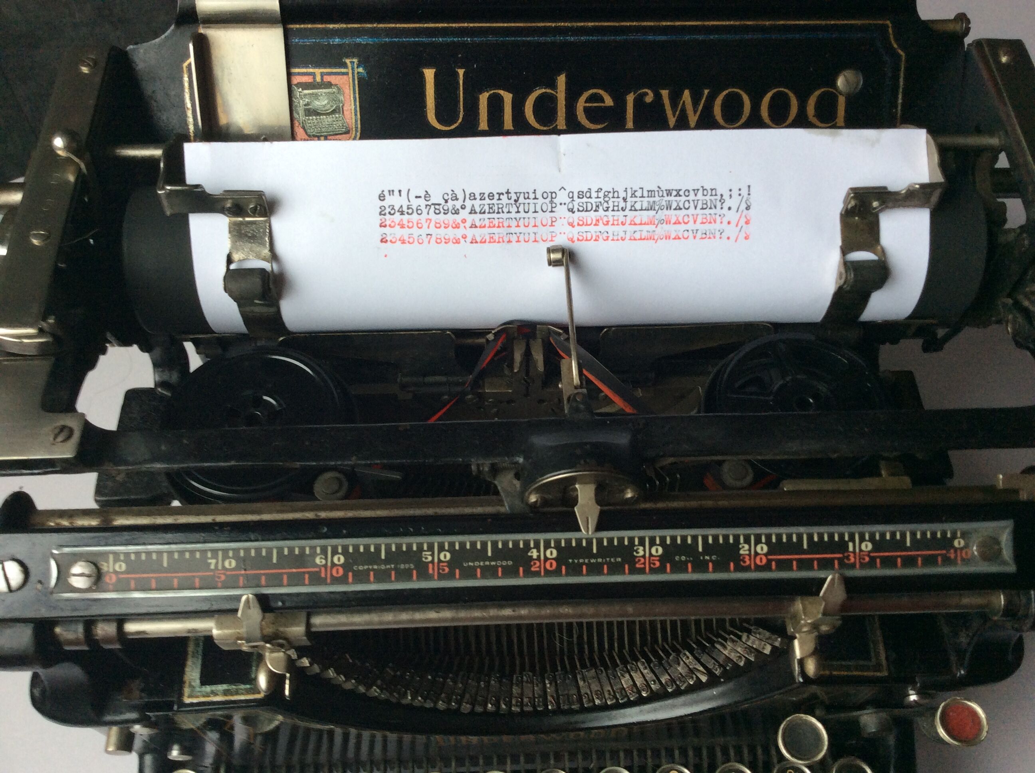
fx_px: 955
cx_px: 518
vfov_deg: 44.1
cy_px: 386
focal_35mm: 32
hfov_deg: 56.9
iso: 50
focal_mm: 3.3
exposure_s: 1/25
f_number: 2.4
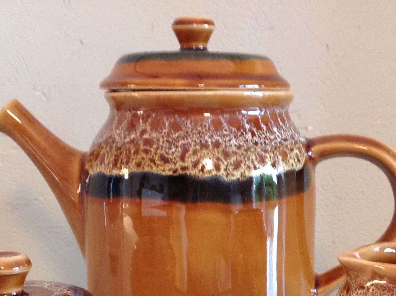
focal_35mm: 73
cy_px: 288
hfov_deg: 26.7
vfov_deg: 19.6
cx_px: 228
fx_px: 834
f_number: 2.4
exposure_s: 1/17
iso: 320
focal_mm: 4.28
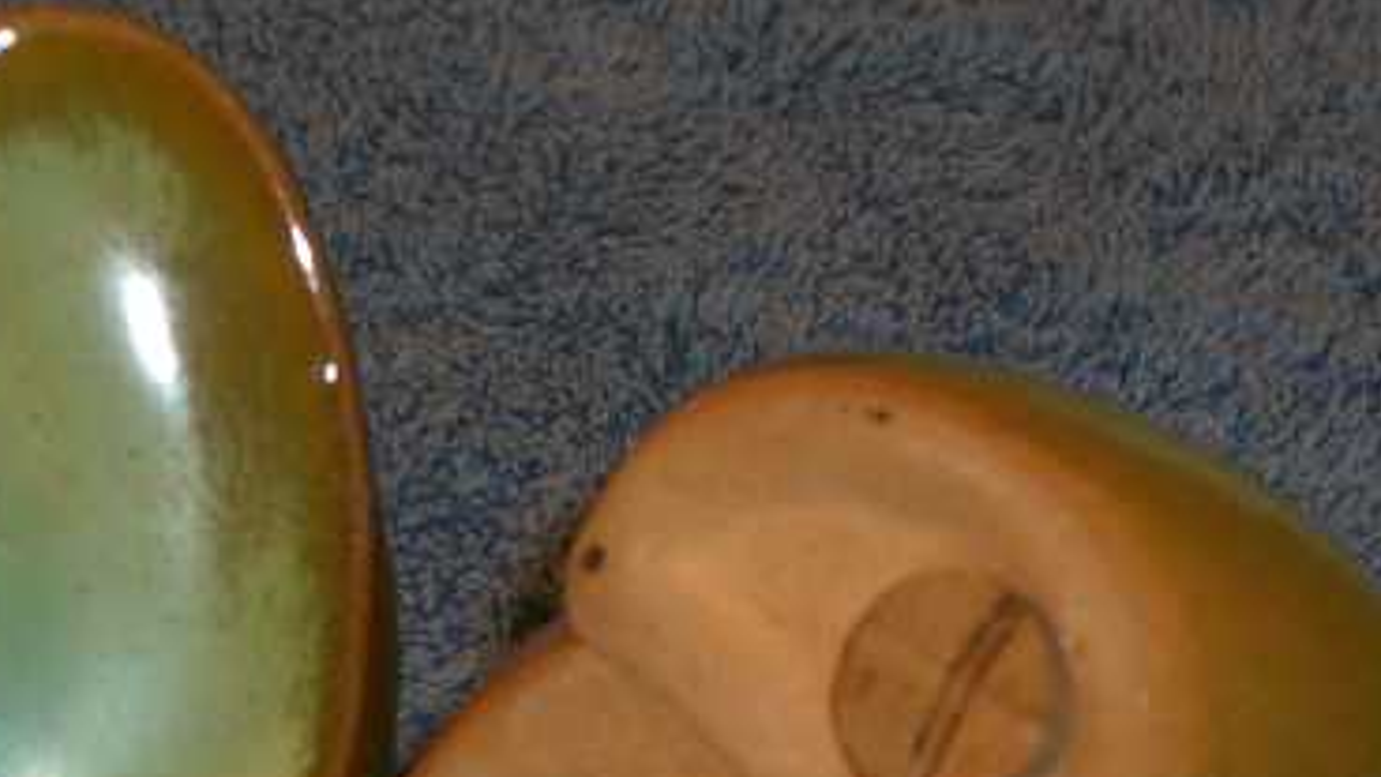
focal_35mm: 176
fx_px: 6445
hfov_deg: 12.2
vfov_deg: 6.9
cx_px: 428
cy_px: 713
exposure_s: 1/30
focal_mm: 19.4
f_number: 4.8
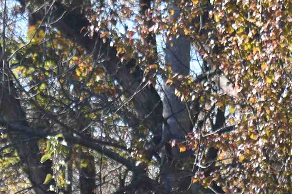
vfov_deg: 3.7
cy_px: 400
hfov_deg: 5.7
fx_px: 2945
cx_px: 31
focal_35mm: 363
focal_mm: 55
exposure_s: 1/125
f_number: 5.6
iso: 100
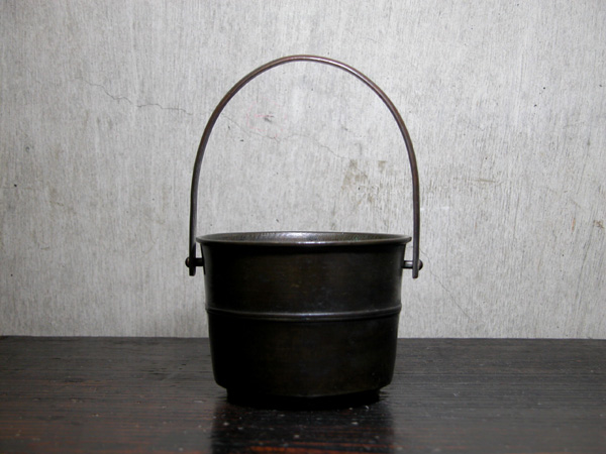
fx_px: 1085
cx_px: 303
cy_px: 227
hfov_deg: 31.2
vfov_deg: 23.7
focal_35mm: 62
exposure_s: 1/9.5
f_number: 3.2
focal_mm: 15.7
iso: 100
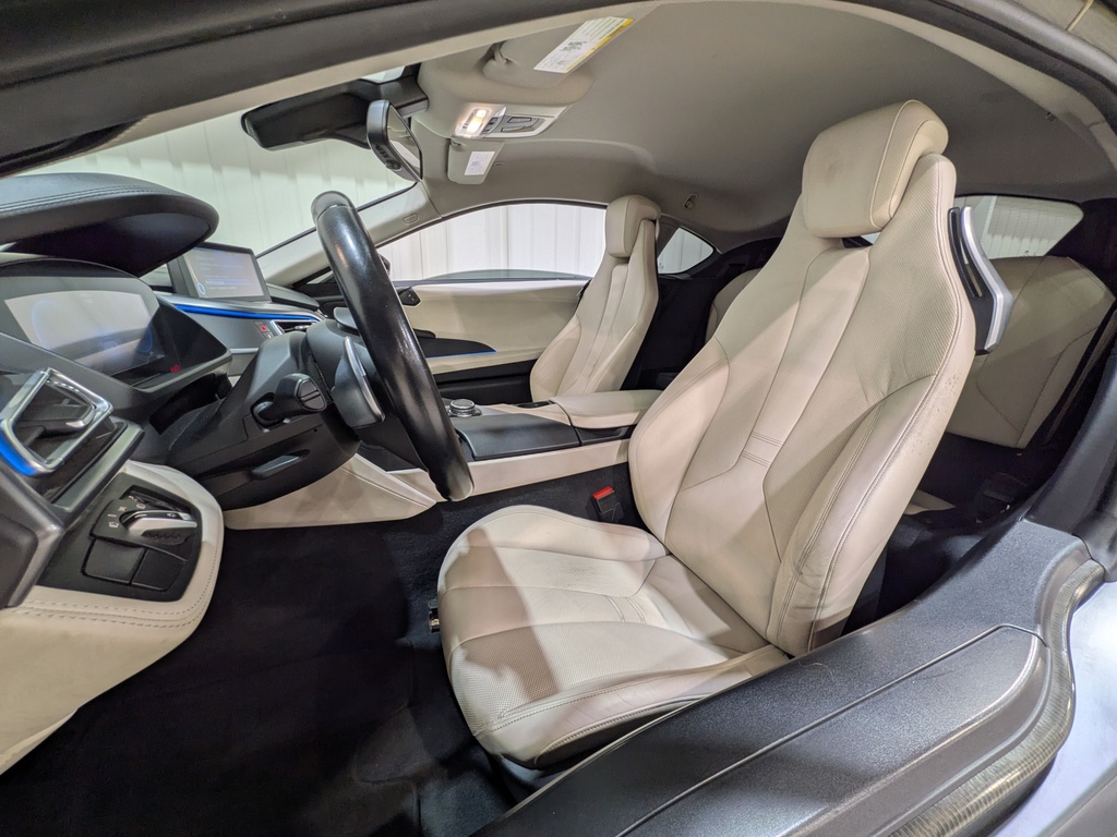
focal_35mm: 14
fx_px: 452
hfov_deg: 102.1
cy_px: 418
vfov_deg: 85.7
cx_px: 558
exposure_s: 1/33.3
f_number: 2.2
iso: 56
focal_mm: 1.83
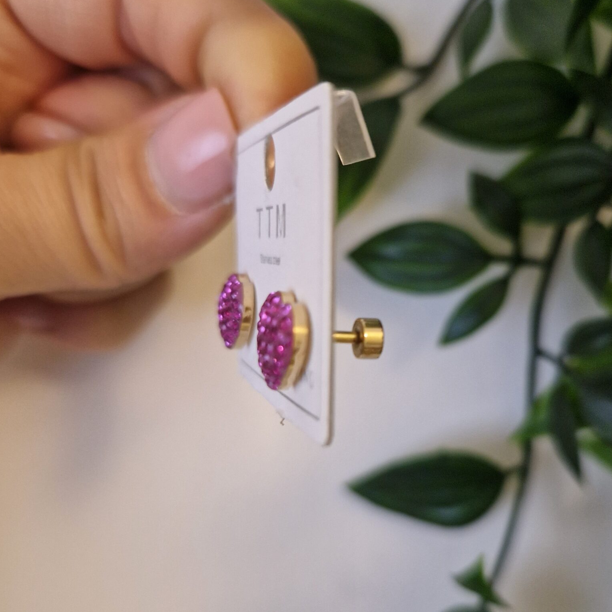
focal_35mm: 34
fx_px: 680
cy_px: 335
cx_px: 355
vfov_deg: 48.4
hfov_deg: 48.3
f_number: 1.8
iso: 640
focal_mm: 5.4
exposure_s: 1/50
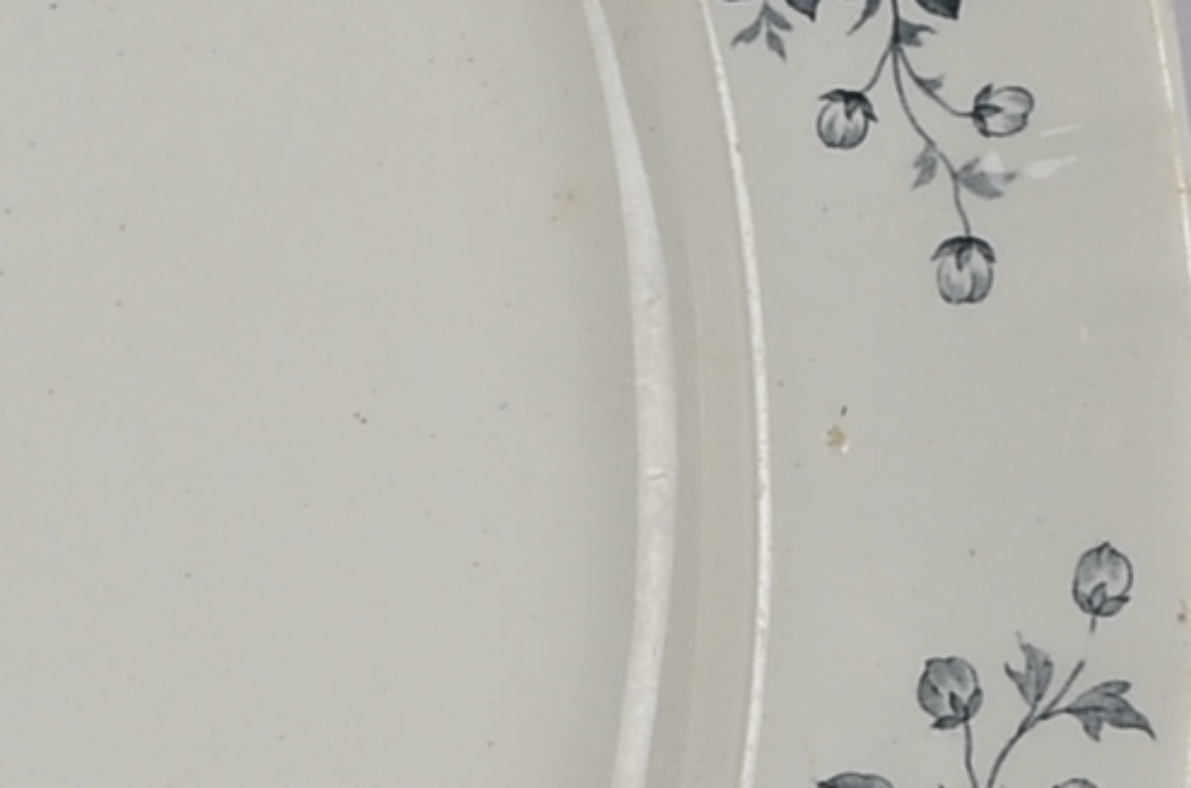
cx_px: -641
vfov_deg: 3.8
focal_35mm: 359
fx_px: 11850
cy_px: 557
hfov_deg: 5.7
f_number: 22
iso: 100
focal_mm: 48
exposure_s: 1/125
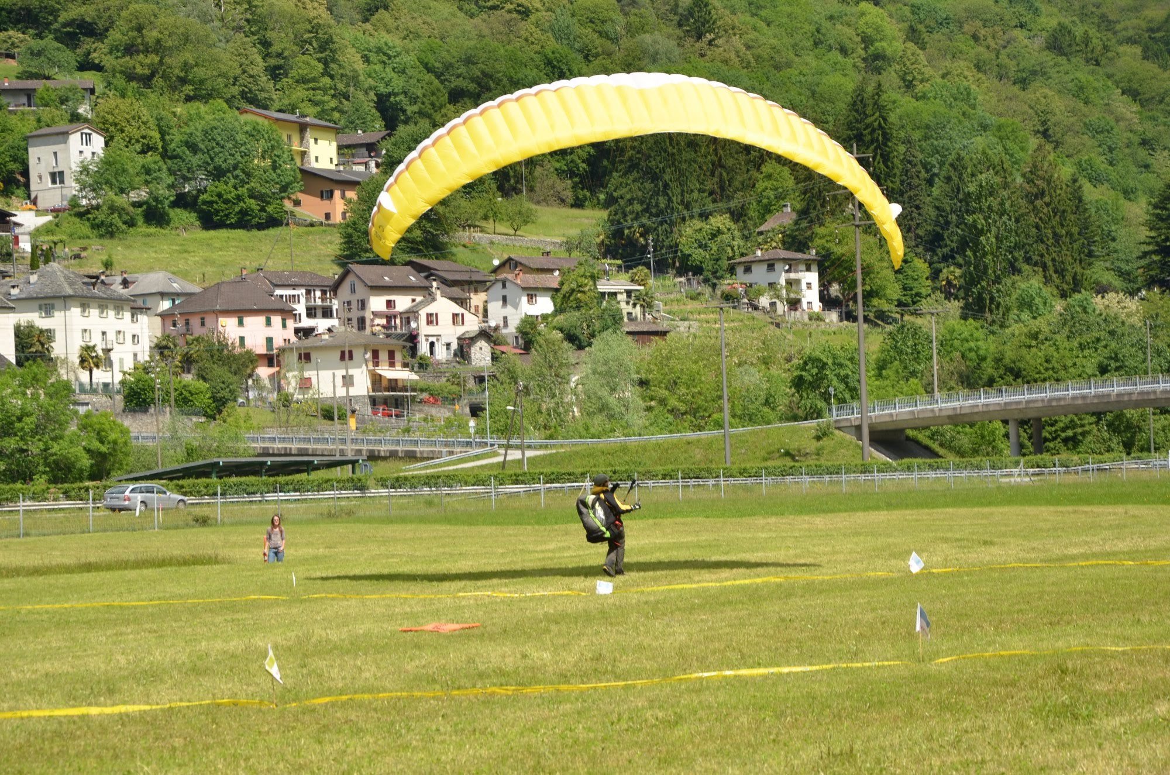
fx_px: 3892
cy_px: 388
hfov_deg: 17.1
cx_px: 585
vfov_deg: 11.4
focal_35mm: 120
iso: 110
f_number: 8
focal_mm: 80
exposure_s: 1/250
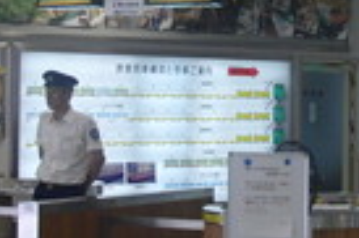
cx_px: 373
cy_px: 63
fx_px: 1265
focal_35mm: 127
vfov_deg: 10.7
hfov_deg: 15.8
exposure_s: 1/80
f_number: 3.6
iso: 160
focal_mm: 6.42
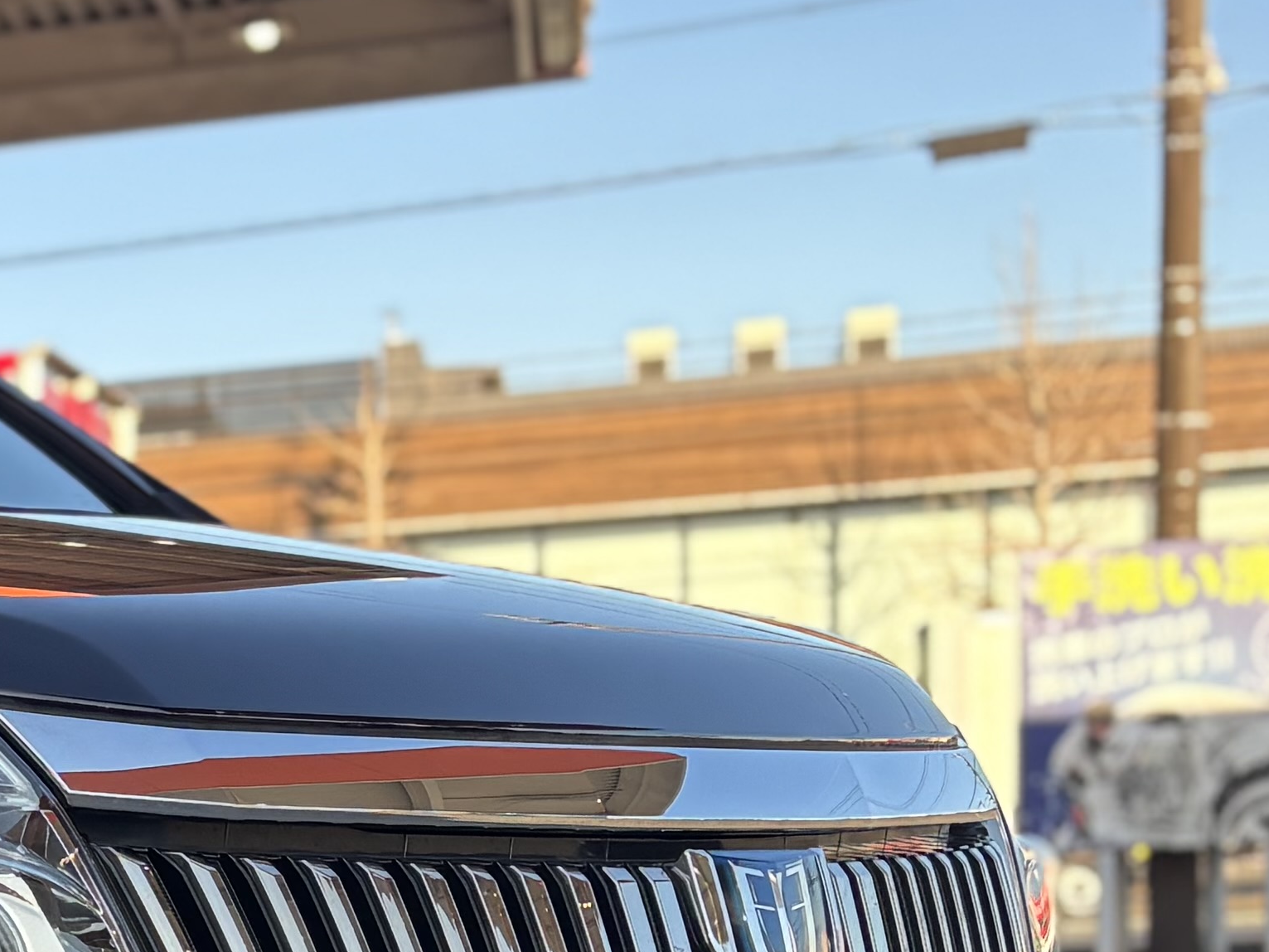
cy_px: 1208
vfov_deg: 14.6
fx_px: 3556
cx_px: -647
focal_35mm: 97
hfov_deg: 18.0
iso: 50
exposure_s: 1/419
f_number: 1.6
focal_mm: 5.96
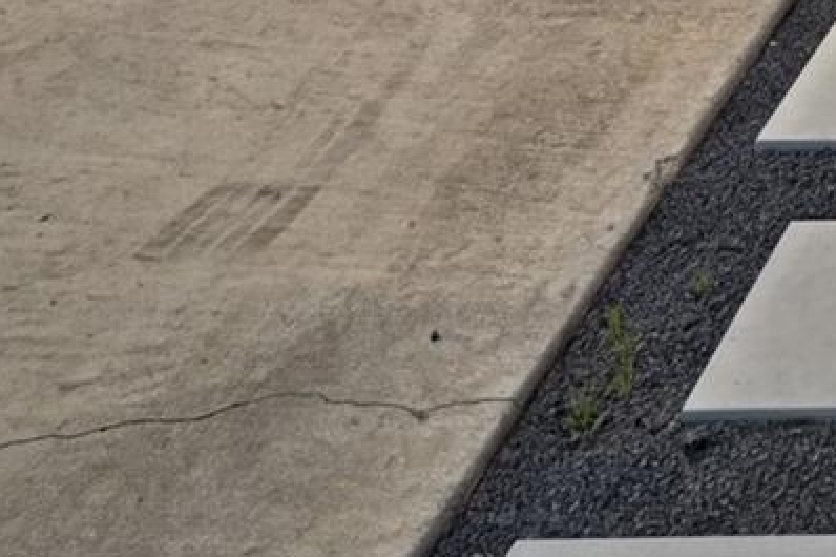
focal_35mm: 72
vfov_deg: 13.6
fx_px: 1671
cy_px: -787
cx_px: 1370
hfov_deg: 21.6
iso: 400
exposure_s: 1/320
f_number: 10
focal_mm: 14
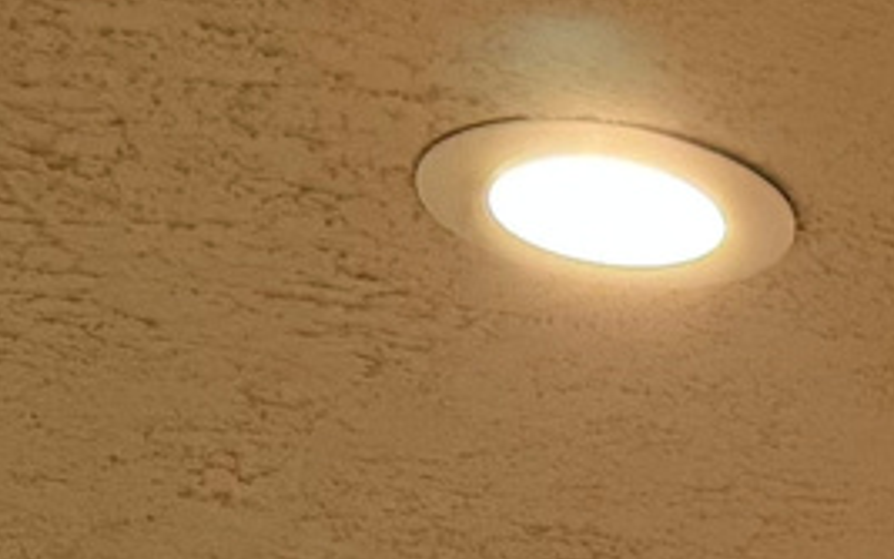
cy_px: 2176
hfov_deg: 10.5
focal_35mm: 195
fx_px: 4752
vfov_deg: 5.8
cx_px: 1249
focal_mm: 6.76
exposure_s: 1/60
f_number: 1.78
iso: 250
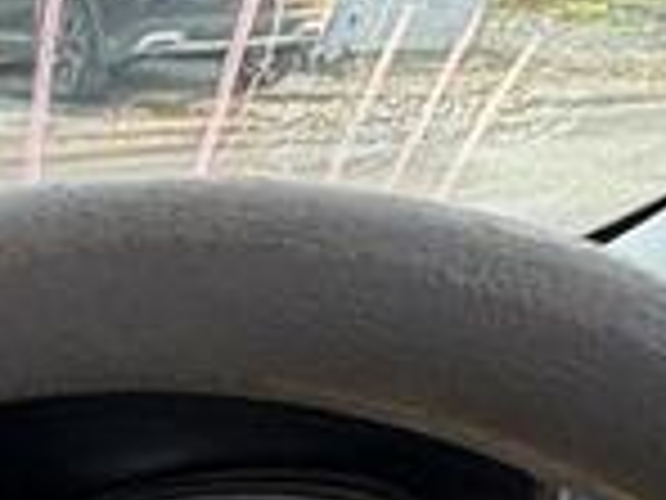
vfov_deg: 15.1
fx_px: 1635
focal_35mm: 85
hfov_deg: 18.7
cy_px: 901
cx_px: -472
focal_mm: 2.22
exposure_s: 1/60
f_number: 2.2
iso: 250
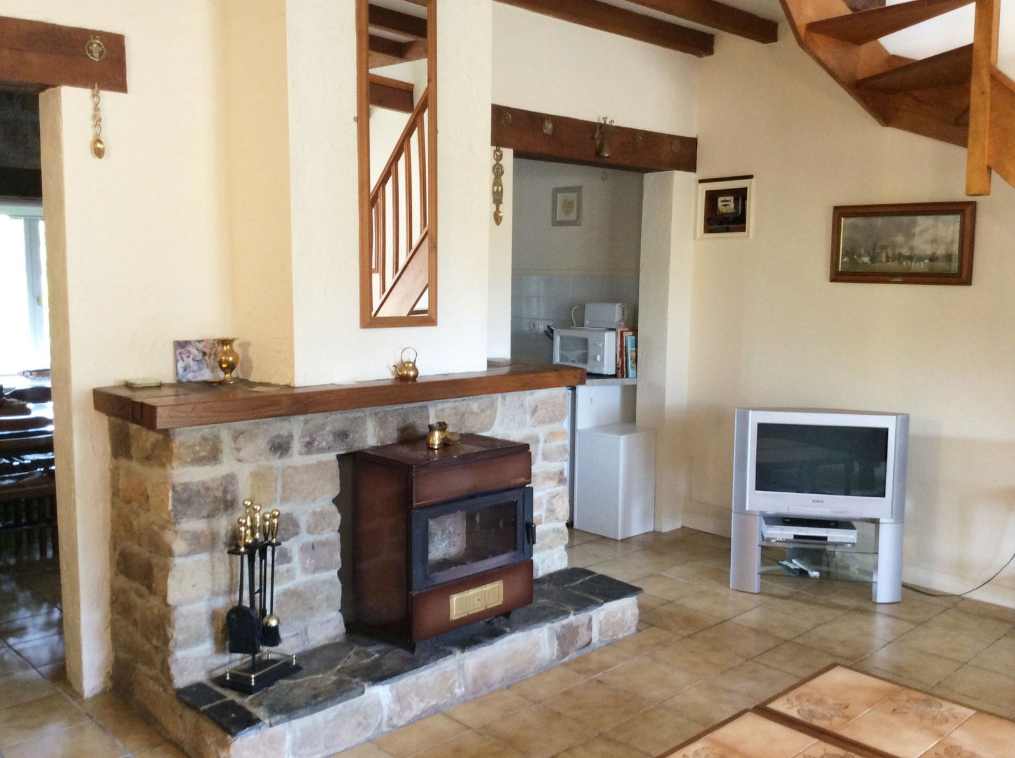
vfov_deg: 44.1
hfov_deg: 56.9
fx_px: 937
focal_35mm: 32
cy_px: 379
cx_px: 508
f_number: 2.4
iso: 100
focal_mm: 3.3
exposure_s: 1/25
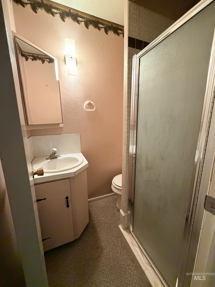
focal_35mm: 14
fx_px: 116
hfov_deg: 85.7
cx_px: 108
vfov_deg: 102.1
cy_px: 144
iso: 640
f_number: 2.2
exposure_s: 1/60
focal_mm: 2.22
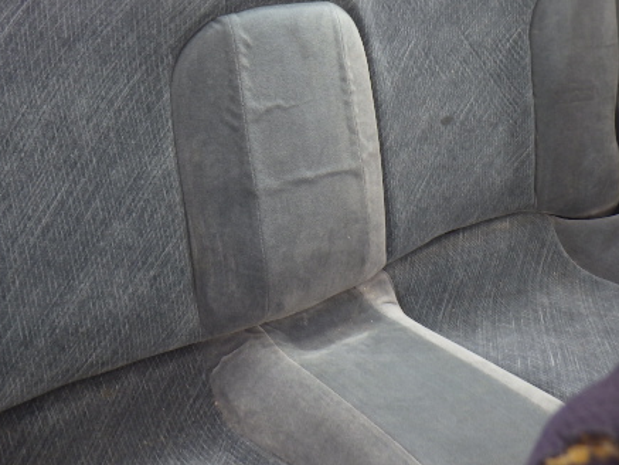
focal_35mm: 41
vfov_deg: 34.6
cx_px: 273
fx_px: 733
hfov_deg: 45.7
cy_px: 136
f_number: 3.5
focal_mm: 5
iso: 125
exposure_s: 1/50
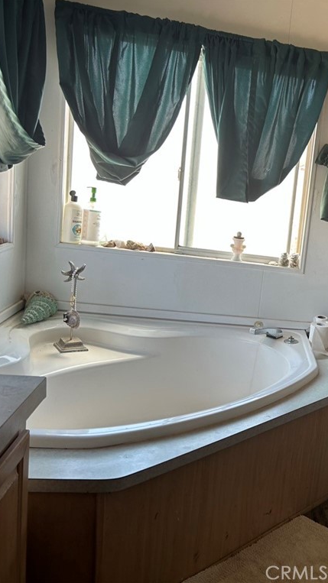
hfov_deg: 28.4
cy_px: 290
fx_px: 588
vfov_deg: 52.8
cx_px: 357
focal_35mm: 38
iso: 50
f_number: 1.5
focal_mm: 5.7
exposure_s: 1/120
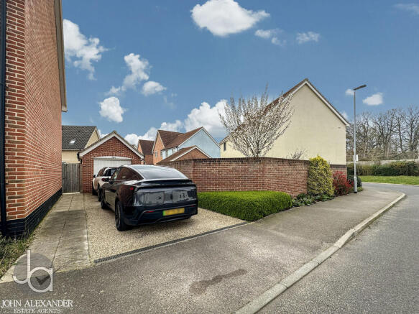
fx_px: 169
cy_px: 157
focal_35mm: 14
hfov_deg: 102.1
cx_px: 210
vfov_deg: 85.7
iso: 50
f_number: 2.2
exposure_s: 1/769
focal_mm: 2.22
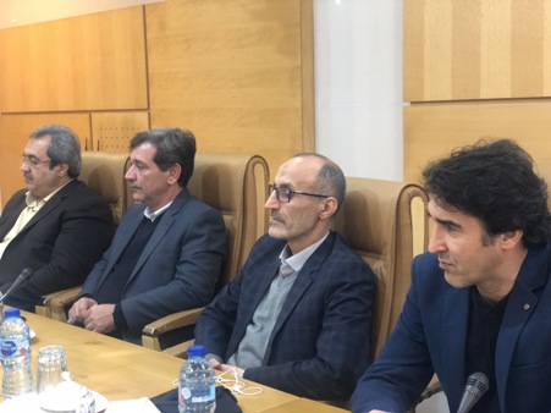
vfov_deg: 28.0
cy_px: 206
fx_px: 827
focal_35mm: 52
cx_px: 276
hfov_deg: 36.8
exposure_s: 1/9
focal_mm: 6
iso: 160
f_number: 2.4
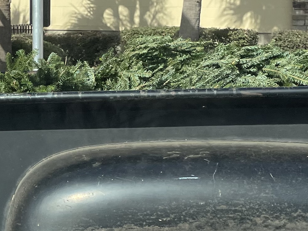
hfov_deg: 18.4
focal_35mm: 106
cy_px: 116
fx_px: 943
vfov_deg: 14.0
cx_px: 67
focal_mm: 4.2
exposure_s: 1/2174
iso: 32
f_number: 1.6
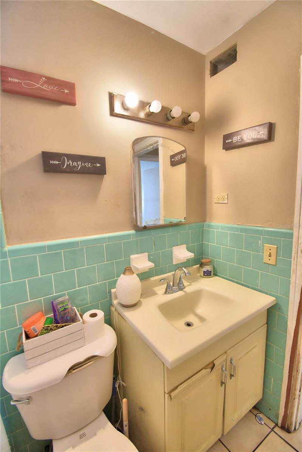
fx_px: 189
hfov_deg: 77.3
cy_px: 226
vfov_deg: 100.4
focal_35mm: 15
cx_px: 151
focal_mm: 10
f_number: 4.5
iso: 560
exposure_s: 1/30
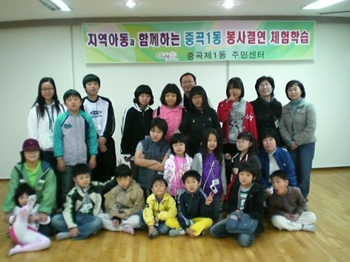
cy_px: 131
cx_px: 175
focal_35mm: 38
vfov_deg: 37.7
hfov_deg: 49.0
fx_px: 384
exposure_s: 1/100
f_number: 3.1
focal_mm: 6.3
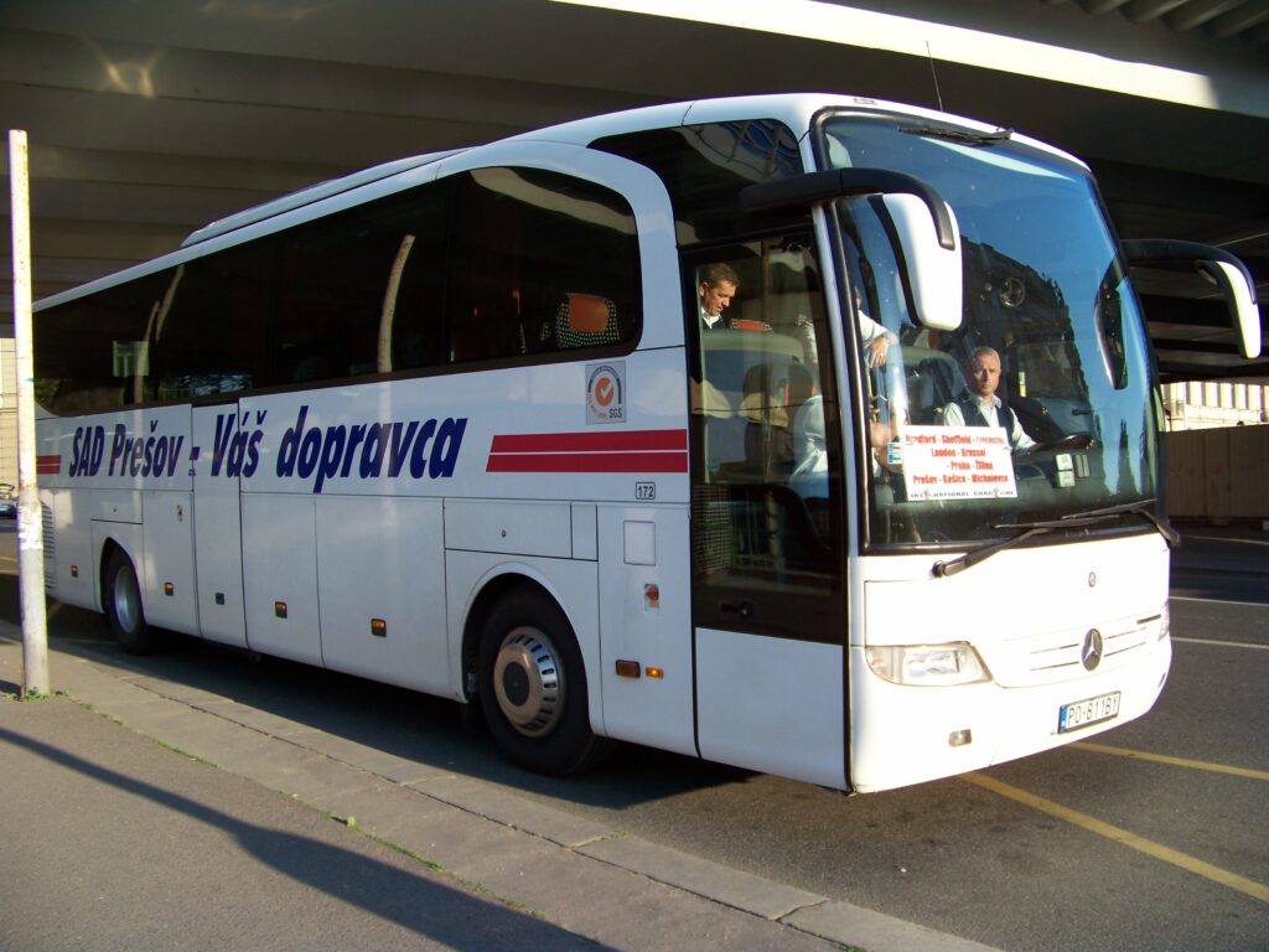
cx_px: 634
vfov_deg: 39.7
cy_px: 476
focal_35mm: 36
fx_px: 1320
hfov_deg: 51.4
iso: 64
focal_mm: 5.85
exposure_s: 1/320
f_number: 2.8
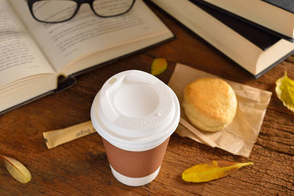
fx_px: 490
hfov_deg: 33.4
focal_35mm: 60
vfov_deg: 22.6
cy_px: 98
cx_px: 147
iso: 100
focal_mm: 60
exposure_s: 1/160
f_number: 8
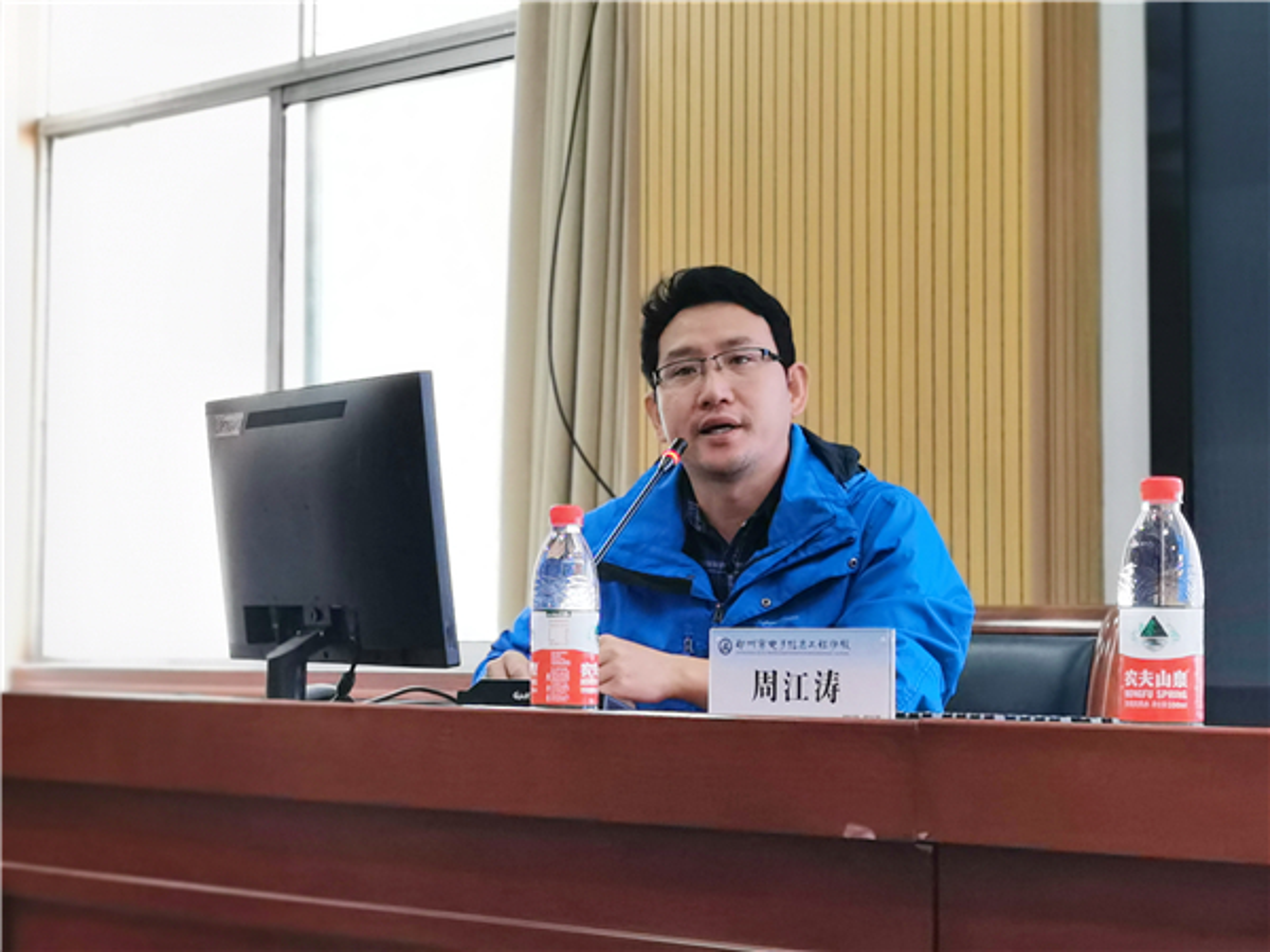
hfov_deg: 28.2
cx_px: 635
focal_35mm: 69
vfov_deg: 21.3
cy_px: 476
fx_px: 2531
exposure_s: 1/120
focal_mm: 5.56
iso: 125
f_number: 1.6
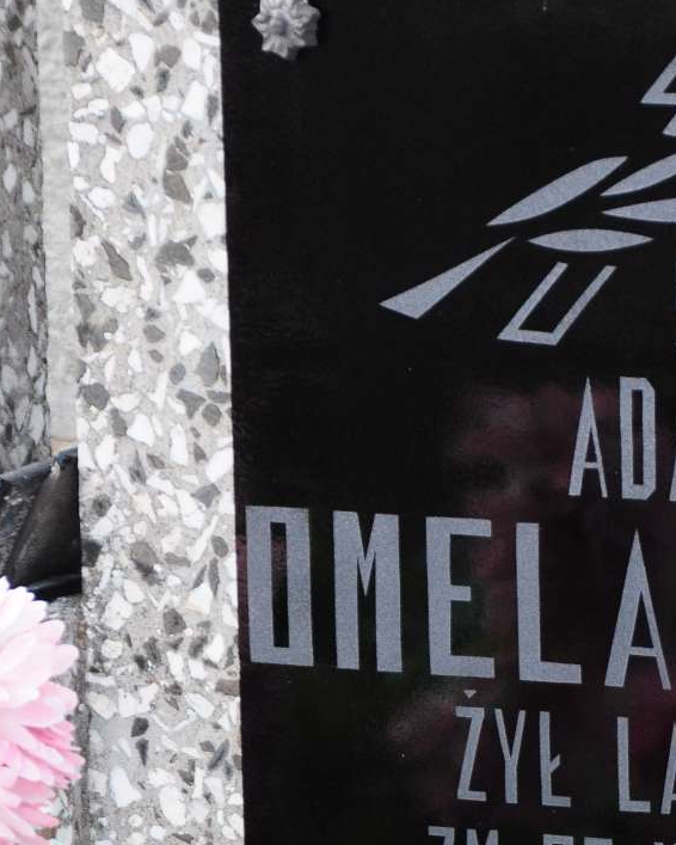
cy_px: 770
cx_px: 644
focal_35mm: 447
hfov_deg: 3.5
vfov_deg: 4.3
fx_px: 11185
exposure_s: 1/250
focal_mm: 105
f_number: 7.1
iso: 500
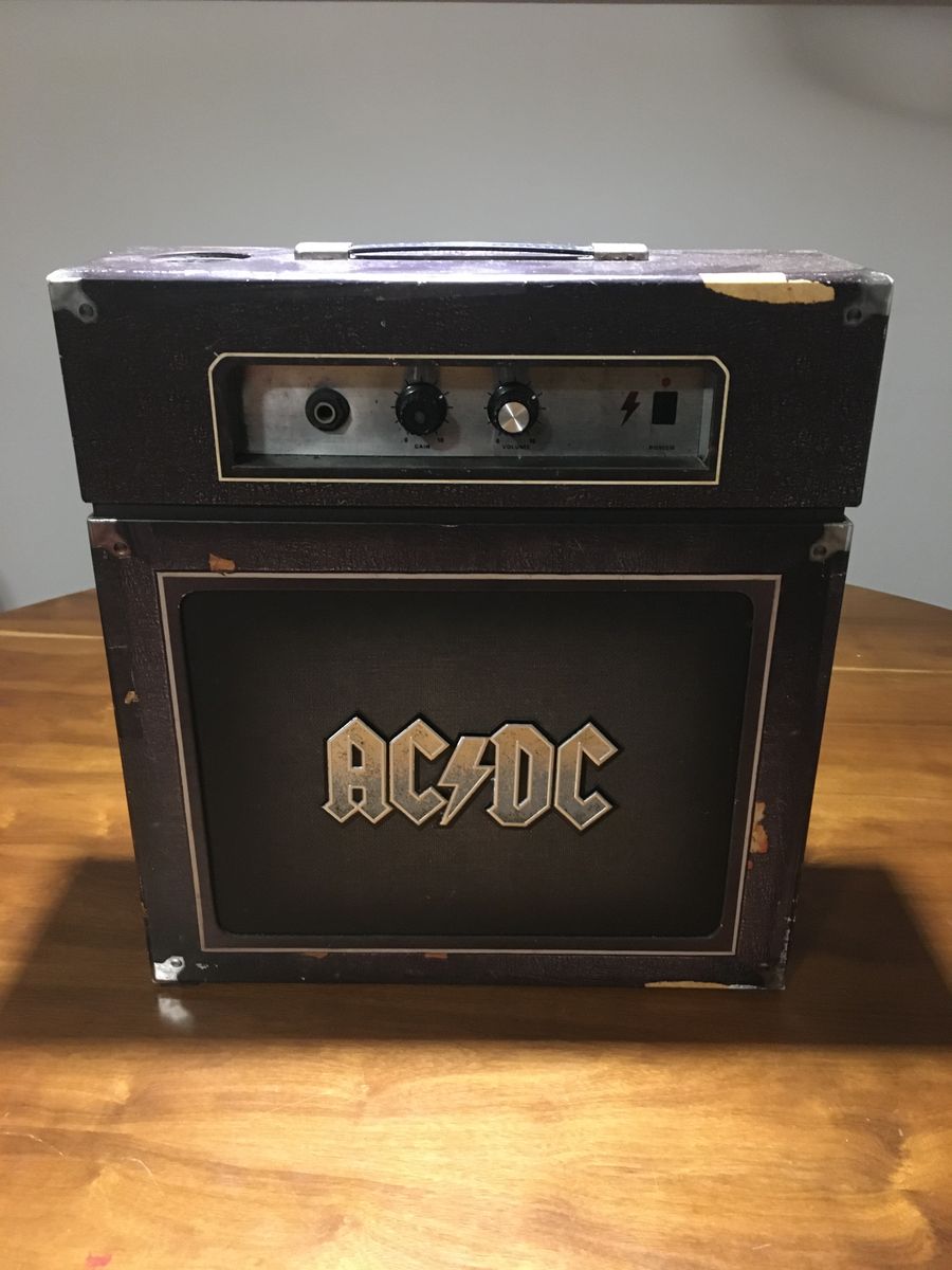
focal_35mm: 29
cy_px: 635
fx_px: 1063
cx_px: 476
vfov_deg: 61.7
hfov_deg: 48.2
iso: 500
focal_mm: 4.15
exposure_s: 1/15
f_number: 2.2
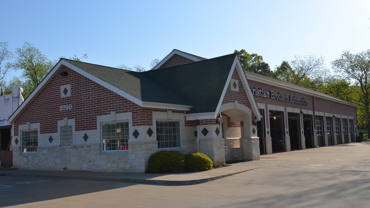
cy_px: 107
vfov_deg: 31.2
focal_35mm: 38
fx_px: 373
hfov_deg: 52.8
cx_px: 185
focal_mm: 24
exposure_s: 1/200
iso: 100
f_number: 10
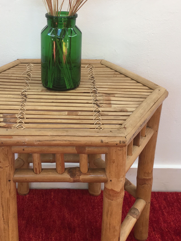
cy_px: 93
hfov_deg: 26.3
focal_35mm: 55
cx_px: 55
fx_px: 384
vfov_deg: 34.8
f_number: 2.2
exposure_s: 1/50
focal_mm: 4.15
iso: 32
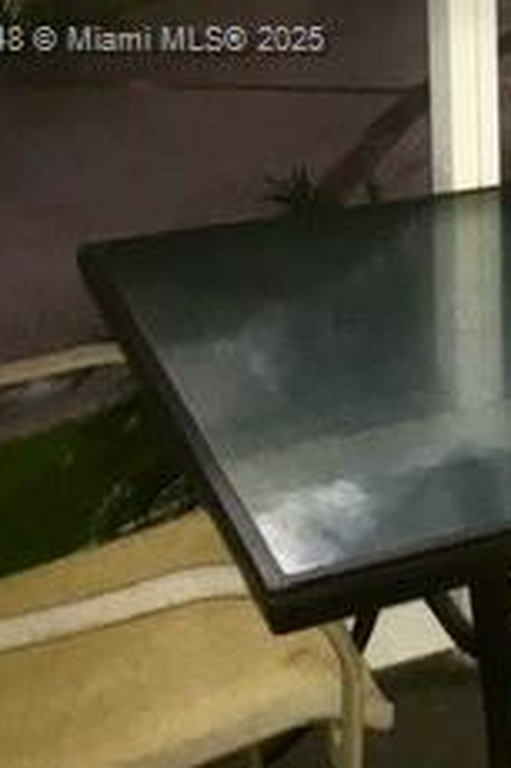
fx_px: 1791
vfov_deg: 23.4
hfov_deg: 14.3
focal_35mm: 84
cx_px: 932
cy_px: 43
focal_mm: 4.15
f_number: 2.2
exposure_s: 1/24
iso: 100
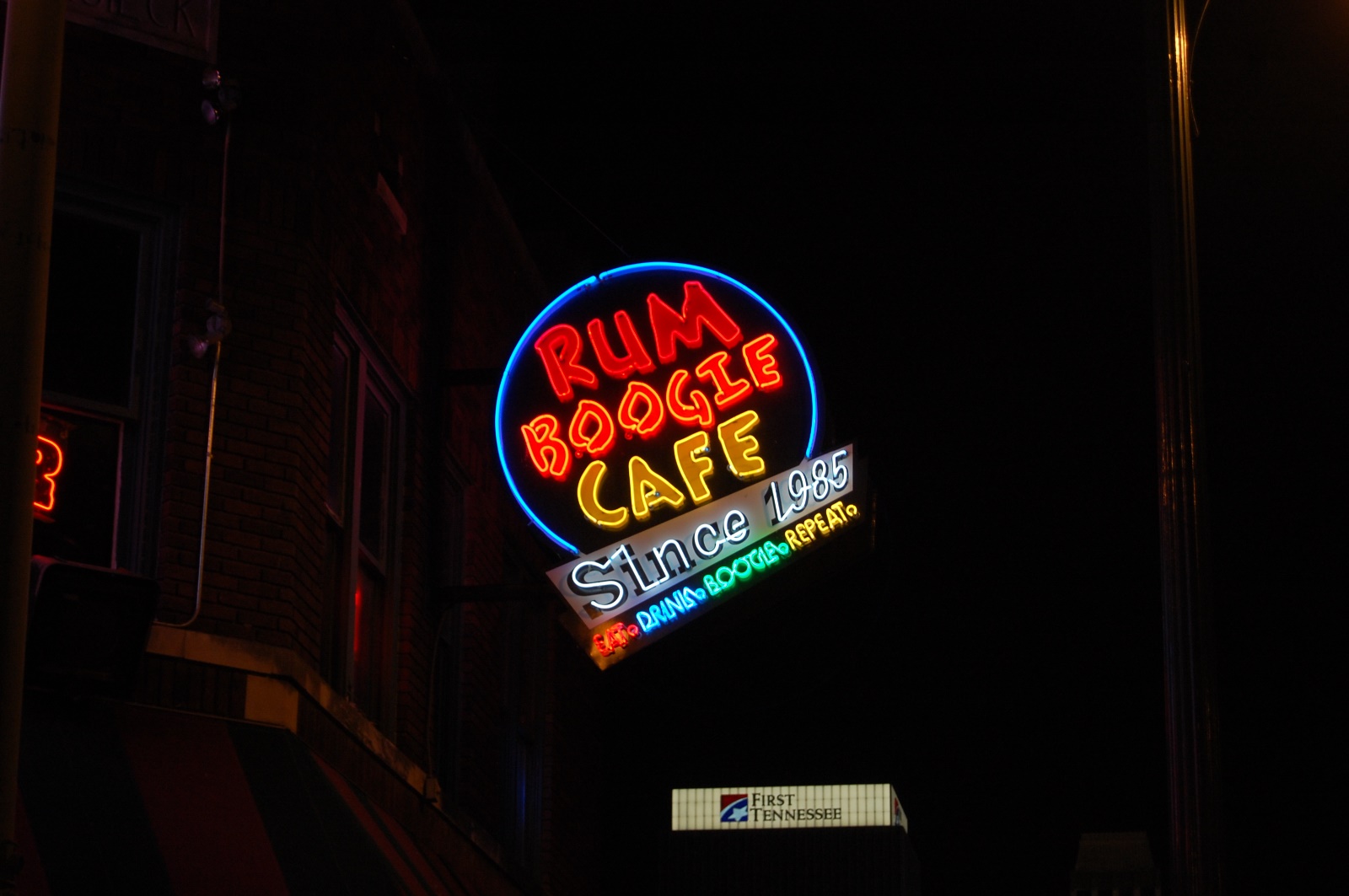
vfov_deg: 16.5
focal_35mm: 82
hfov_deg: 24.6
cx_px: 674
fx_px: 3088
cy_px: 448
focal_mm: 55
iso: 400
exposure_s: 1/60
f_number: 5.6
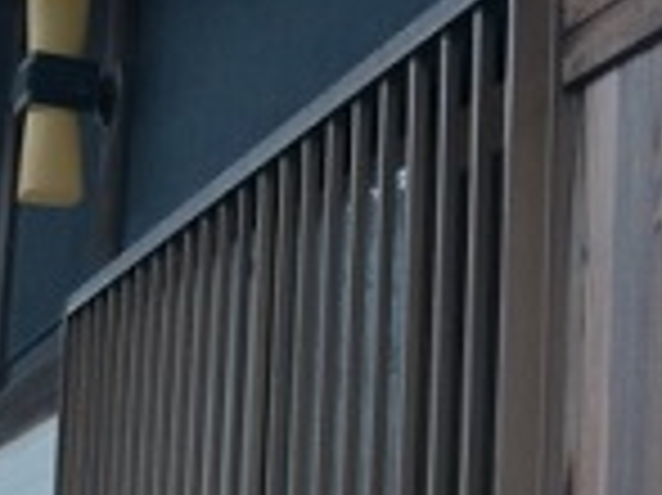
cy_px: 630
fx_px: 2217
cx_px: 194
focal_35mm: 116
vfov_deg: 12.4
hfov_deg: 16.9
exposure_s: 1/125
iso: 64
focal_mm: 6.66
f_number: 3.9
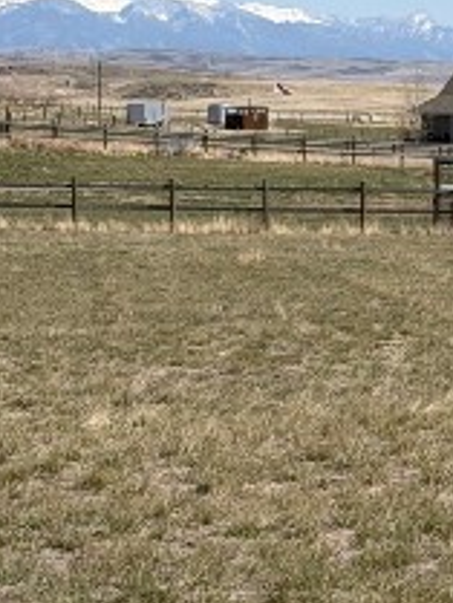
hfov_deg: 8.4
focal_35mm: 176
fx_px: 3068
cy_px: 482
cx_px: 473
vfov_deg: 11.2
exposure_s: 1/6024
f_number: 1.78
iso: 64
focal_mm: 6.76
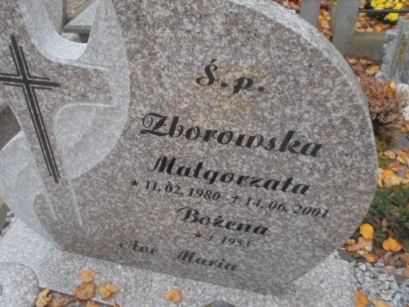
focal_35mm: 33
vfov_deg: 42.9
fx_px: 390
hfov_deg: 55.2
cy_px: 134
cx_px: 178
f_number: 3.7
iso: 320
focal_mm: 5.3
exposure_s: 1/30
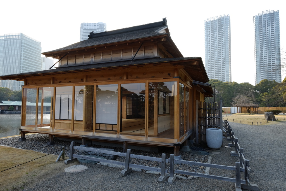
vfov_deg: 59.5
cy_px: 96
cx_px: 143
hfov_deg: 81.2
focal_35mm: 21
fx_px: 167
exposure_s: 1/125
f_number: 5.6
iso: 200
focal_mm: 14
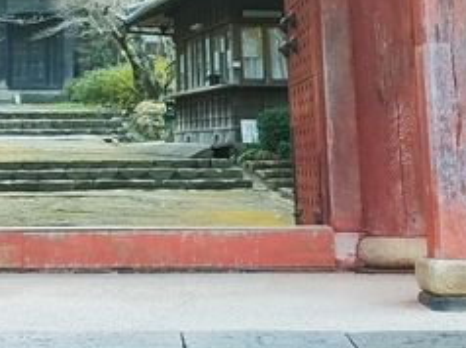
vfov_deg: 13.9
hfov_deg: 19.7
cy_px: -181
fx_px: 1331
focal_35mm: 99
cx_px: 106
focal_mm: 3.94
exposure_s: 1/325
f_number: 1.9
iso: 250
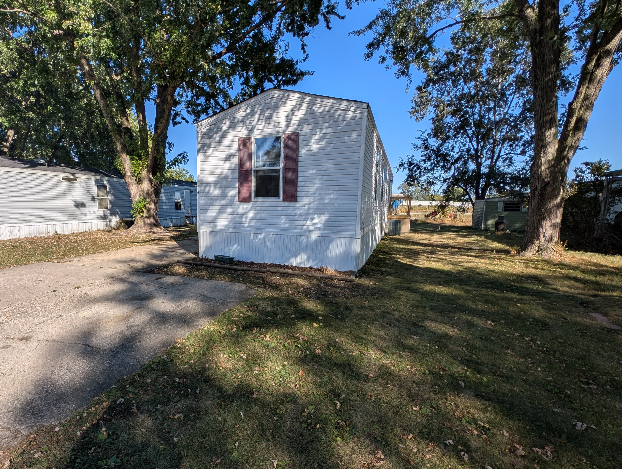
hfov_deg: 89.9
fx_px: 306
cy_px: 256
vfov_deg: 74.7
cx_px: 252
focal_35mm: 17
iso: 40
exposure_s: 1/1953
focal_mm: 2.23
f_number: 1.95
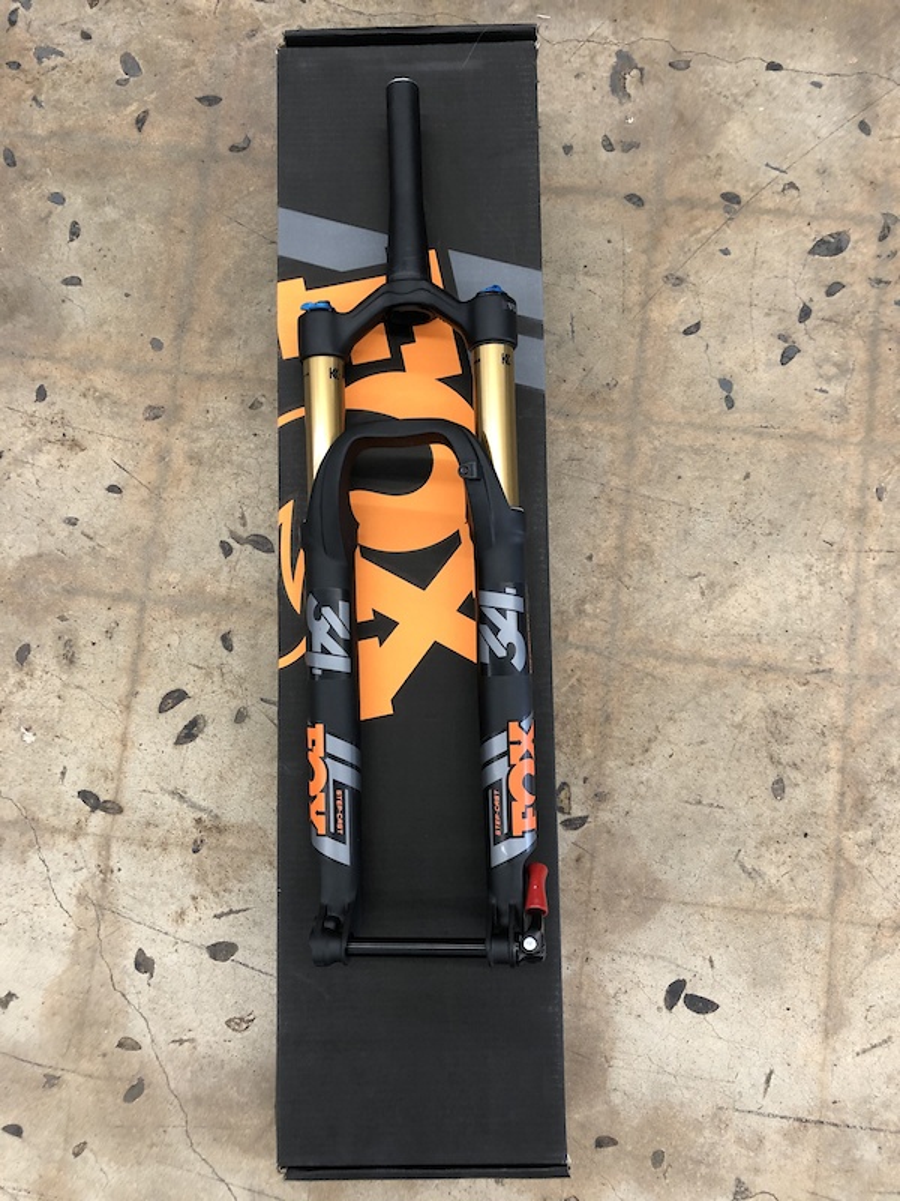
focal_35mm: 28
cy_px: 600
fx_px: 971
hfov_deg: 49.7
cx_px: 450
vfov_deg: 63.4
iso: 40
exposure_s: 1/15
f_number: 1.8
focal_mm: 4
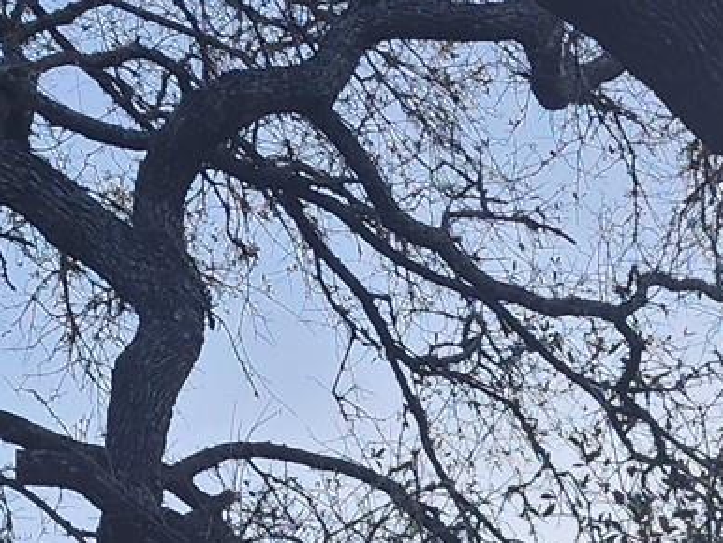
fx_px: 2550
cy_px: 1303
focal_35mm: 122
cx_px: 897
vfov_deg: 10.5
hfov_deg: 15.5
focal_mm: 6.4
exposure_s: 1/180
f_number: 1.8
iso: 25
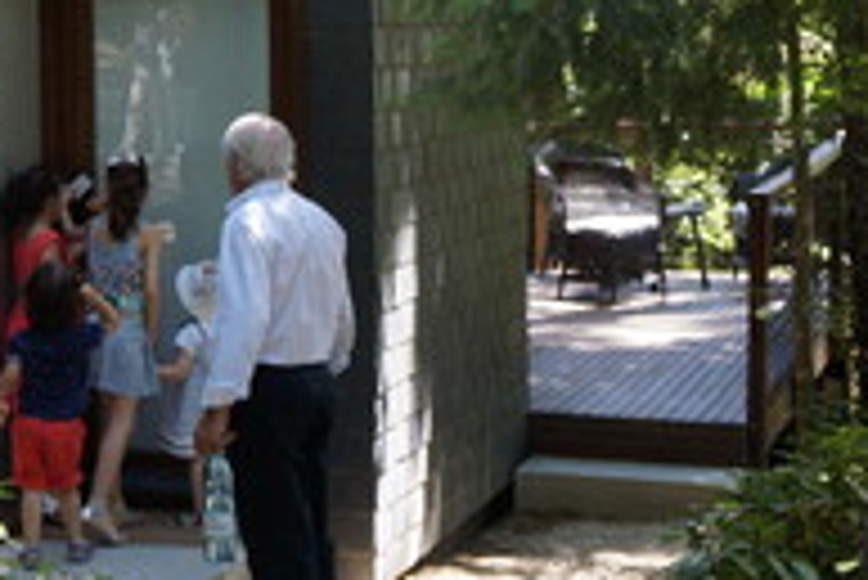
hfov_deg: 19.7
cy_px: 124
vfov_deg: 13.5
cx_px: 49
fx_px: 2437
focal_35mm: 101
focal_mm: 26
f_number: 4
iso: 400
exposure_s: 1/250
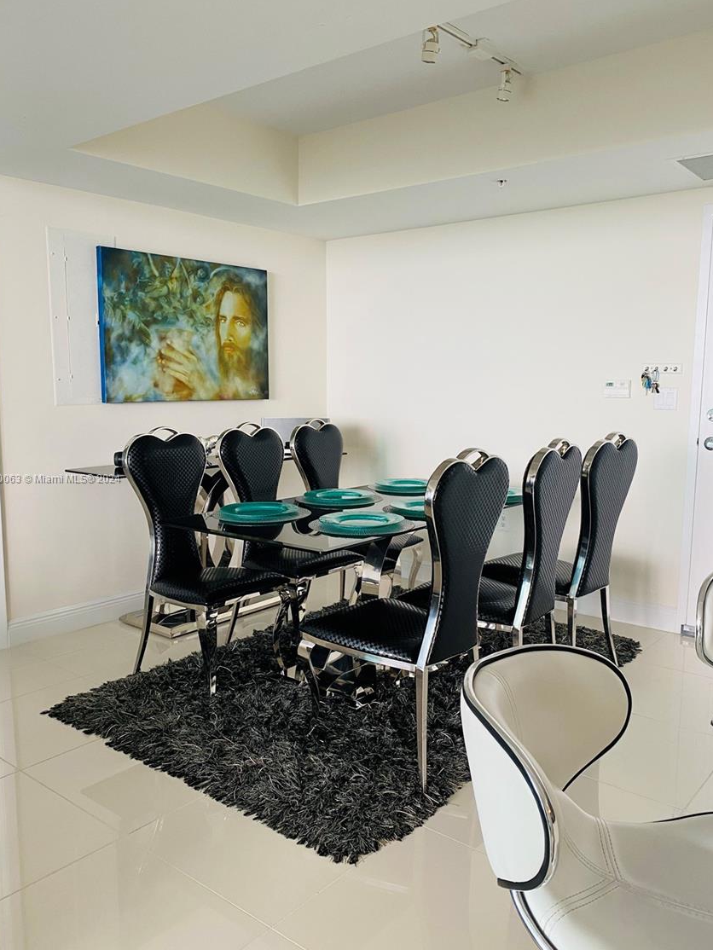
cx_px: 348
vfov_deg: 63.4
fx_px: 769
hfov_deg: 49.8
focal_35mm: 28
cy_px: 479
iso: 80
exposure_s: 1/60
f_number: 1.8
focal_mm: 4.25
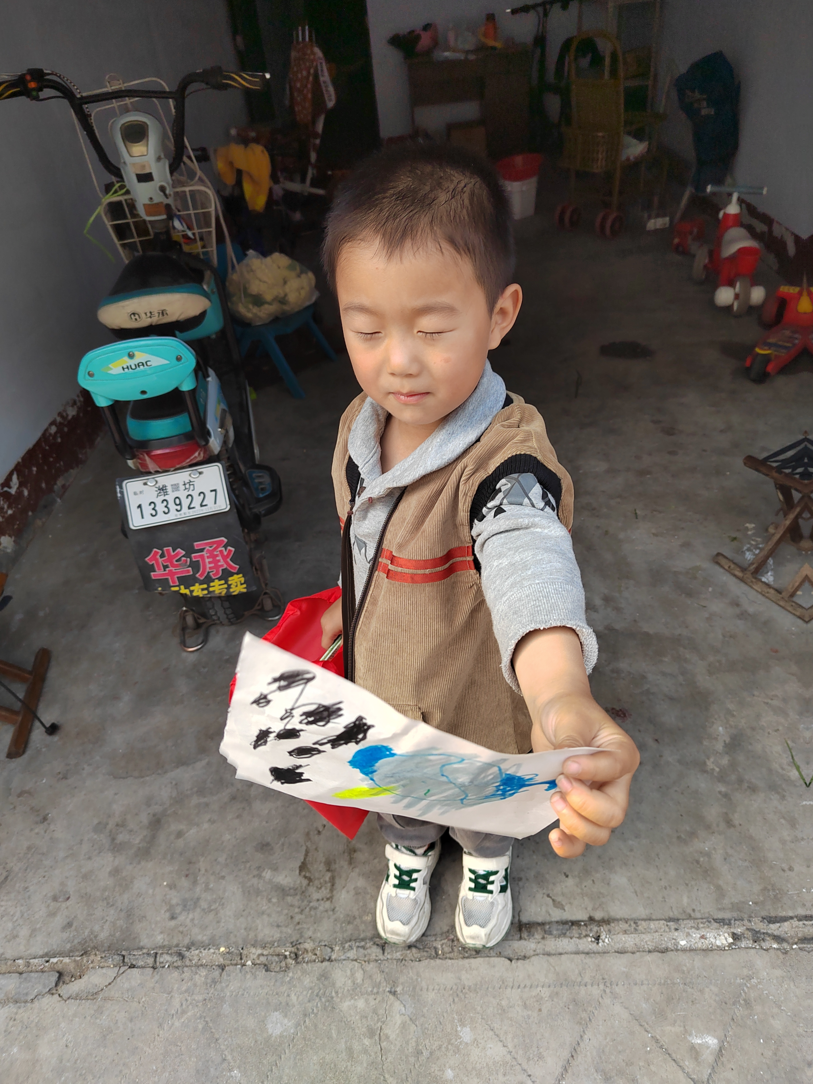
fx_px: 720
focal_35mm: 23
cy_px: 542
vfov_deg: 73.9
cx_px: 406
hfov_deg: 58.9
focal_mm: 5.52
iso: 120
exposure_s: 1/100
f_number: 1.9
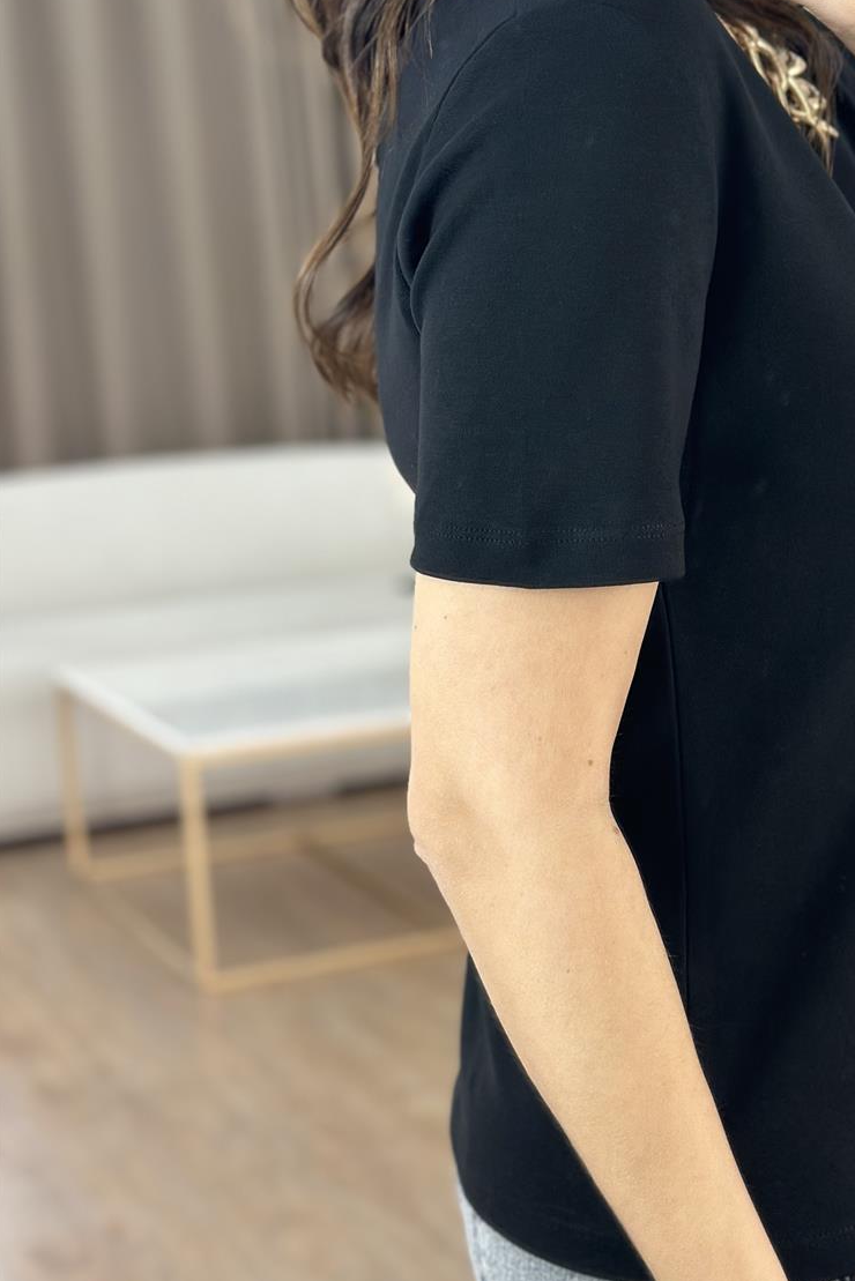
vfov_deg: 28.1
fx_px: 2563
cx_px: 689
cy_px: 613
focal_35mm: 72
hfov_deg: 18.8
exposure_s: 1/141
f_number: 1.78
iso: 80
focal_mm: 6.86
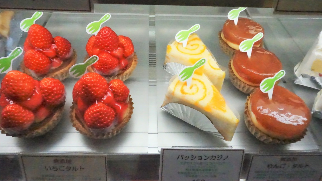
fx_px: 222
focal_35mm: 26
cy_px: 71
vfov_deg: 44.1
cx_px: 159
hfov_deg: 71.9
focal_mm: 16
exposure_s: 1/2500
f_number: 13
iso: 20000
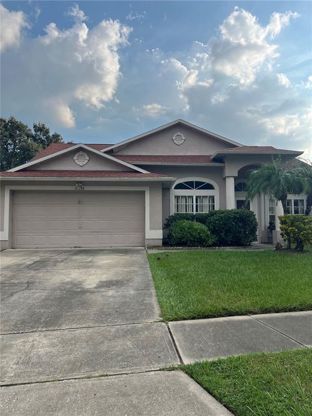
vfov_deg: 67.3
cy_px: 208
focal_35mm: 26
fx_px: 313
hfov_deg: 53.0
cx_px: 156
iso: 50
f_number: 1.5
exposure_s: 1/3968
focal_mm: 5.7
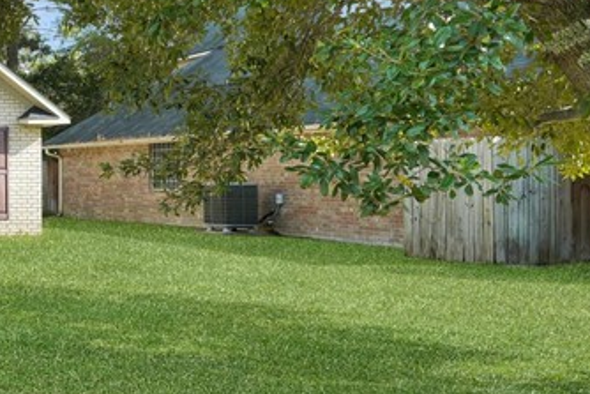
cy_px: 133
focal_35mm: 52
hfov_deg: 25.6
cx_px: -344
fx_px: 853
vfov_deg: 25.9
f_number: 9
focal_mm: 16
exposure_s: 1/320
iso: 320
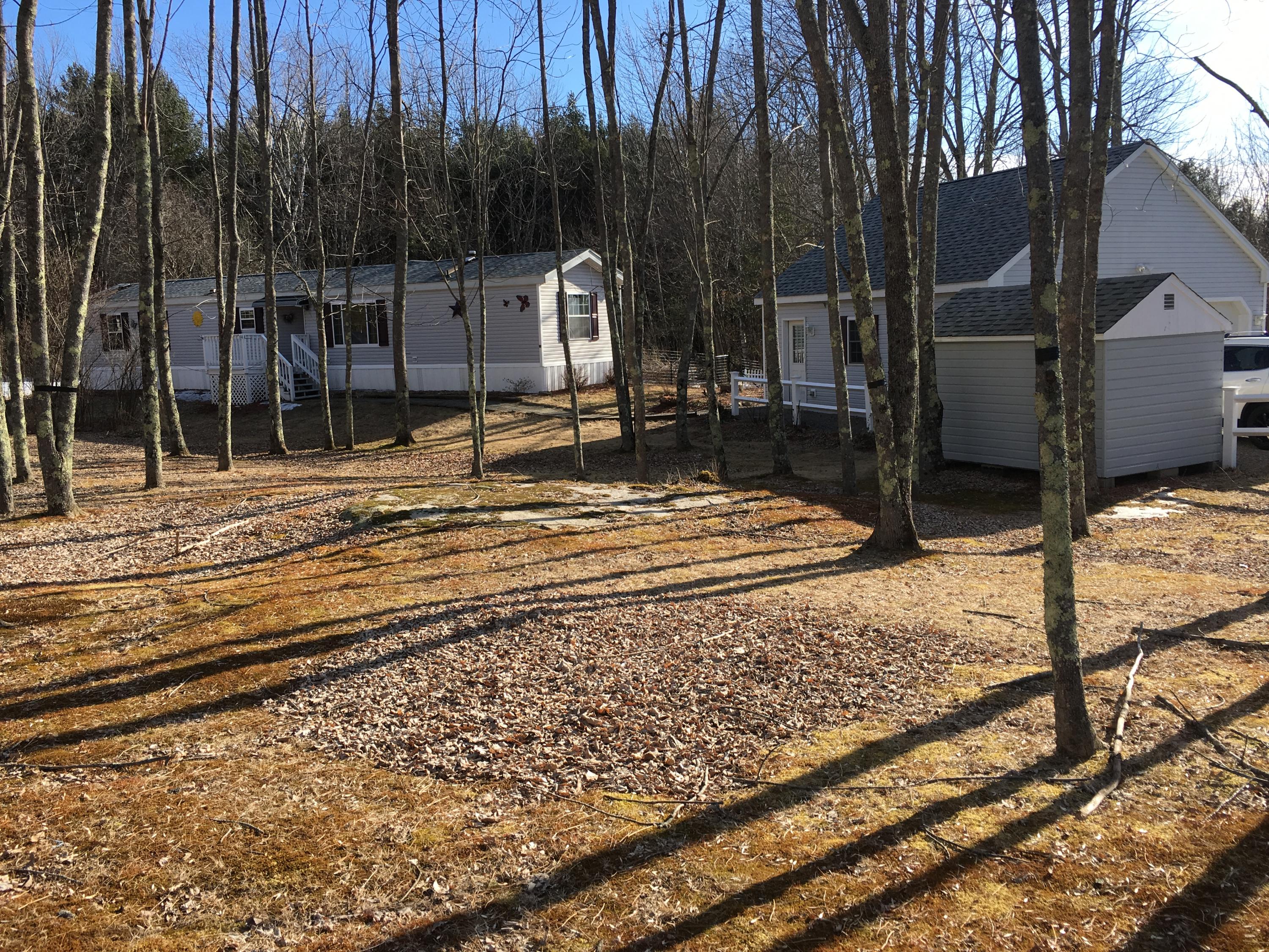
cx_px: 634
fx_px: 1063
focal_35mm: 29
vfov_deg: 48.2
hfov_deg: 61.7
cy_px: 476
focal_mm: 4.15
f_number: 2.2
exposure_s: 1/725
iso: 25
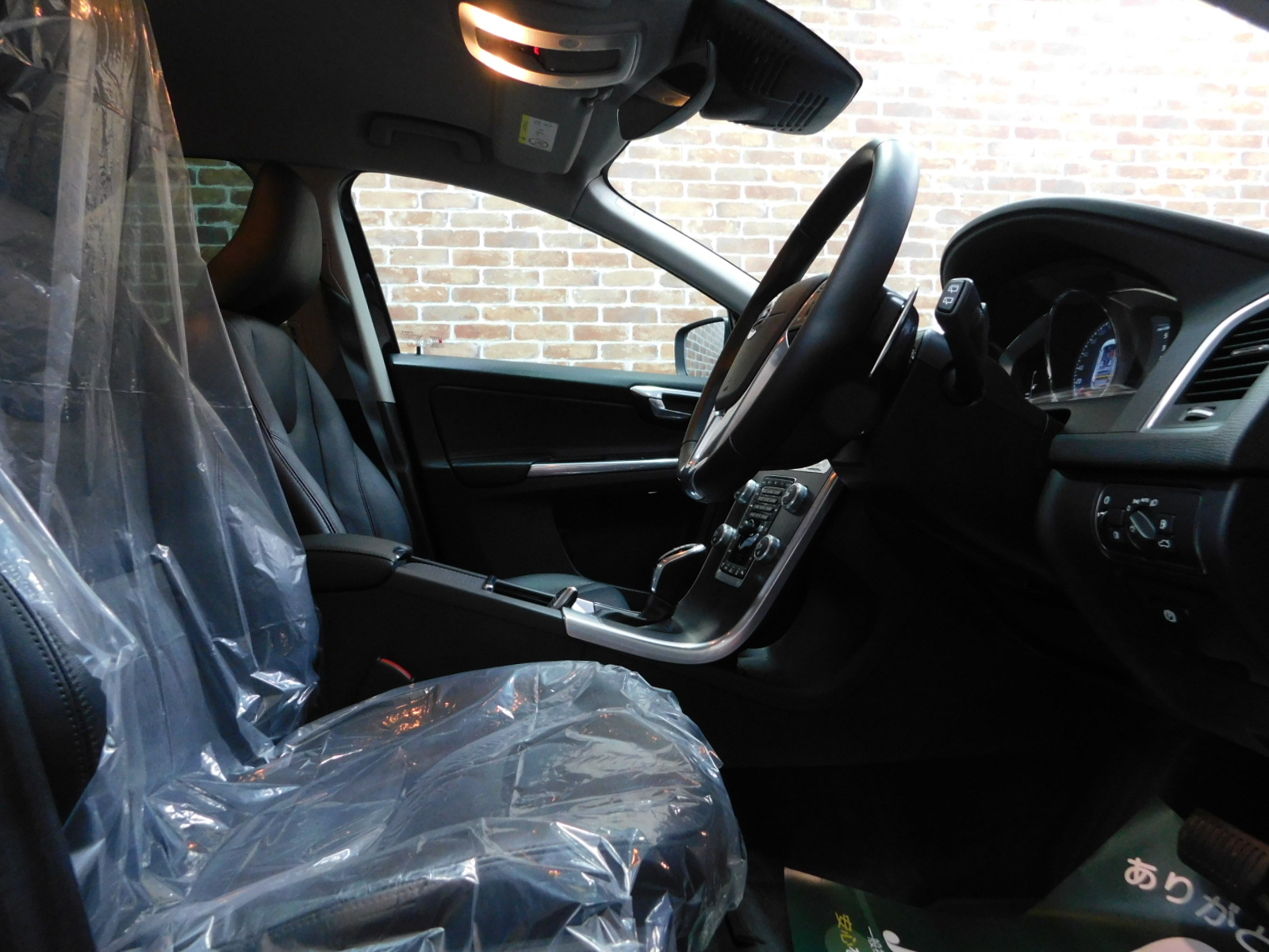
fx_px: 843
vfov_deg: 58.9
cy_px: 476
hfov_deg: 73.9
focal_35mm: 23
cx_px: 634
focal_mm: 4
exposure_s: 1/20
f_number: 3
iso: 400
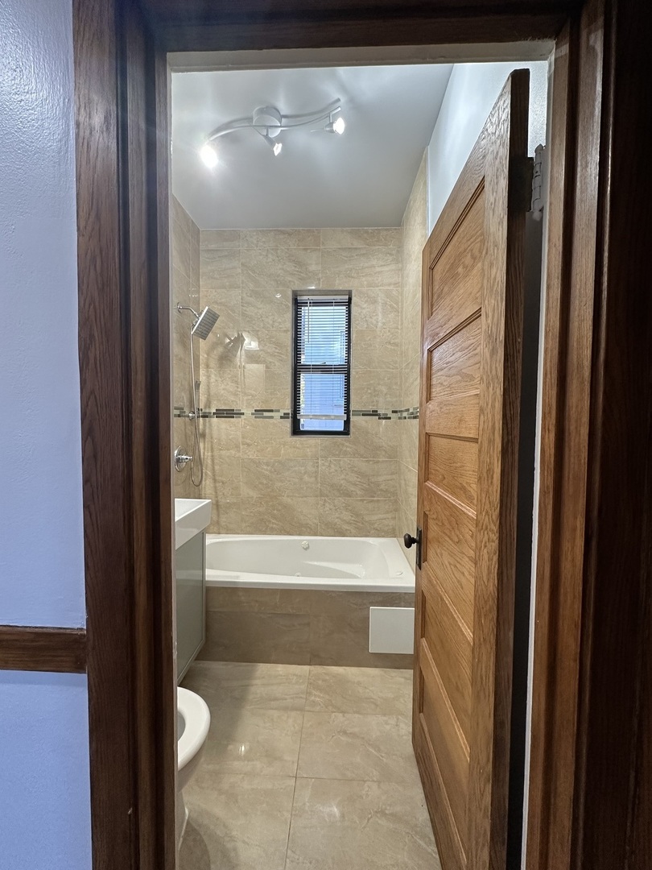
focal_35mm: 14
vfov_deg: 102.1
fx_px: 352
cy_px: 435
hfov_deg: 85.7
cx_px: 326
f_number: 2.2
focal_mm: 2.22
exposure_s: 1/120
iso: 250
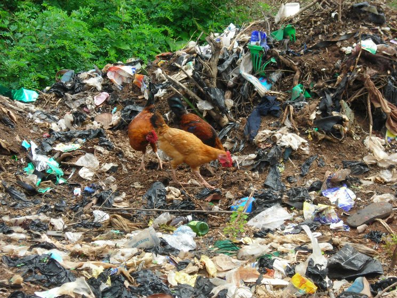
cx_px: 198
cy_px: 149
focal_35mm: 116
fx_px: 1330
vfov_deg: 12.8
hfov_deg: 17.0
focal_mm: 19.2
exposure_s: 1/176
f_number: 5.3
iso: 50
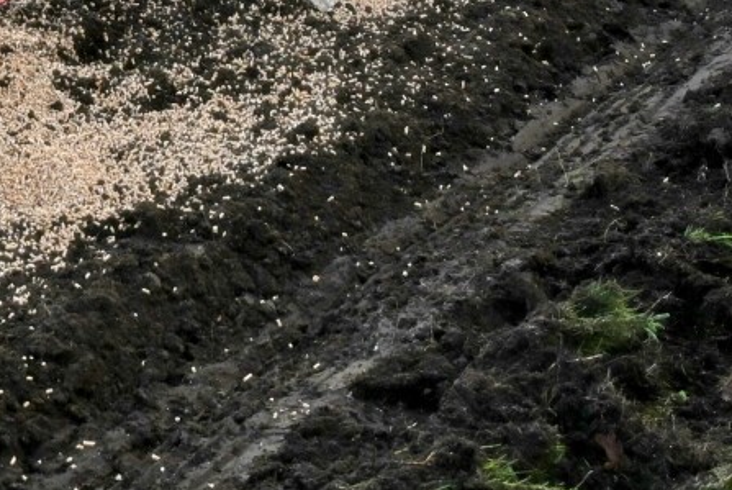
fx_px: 2096
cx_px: 156
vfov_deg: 12.4
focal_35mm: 103
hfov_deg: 19.6
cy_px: -316
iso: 500
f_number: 8
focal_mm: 24
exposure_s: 1/400
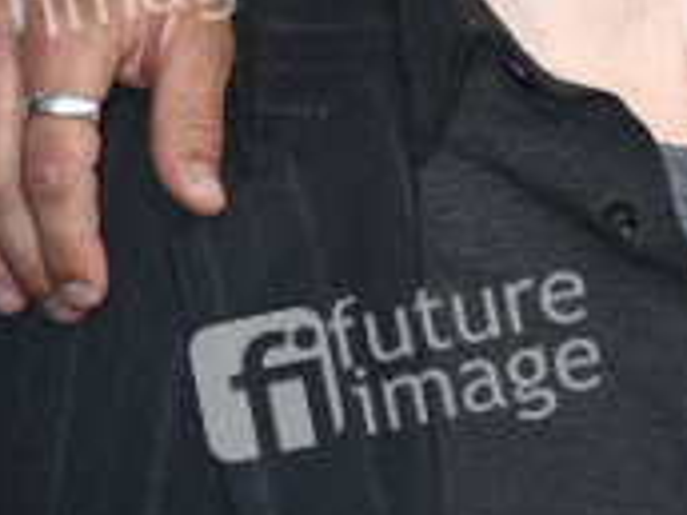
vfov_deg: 2.7
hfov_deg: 3.6
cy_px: -232
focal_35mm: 558
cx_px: 511
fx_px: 11074
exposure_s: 1/250
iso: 1000
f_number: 5.6
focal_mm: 250
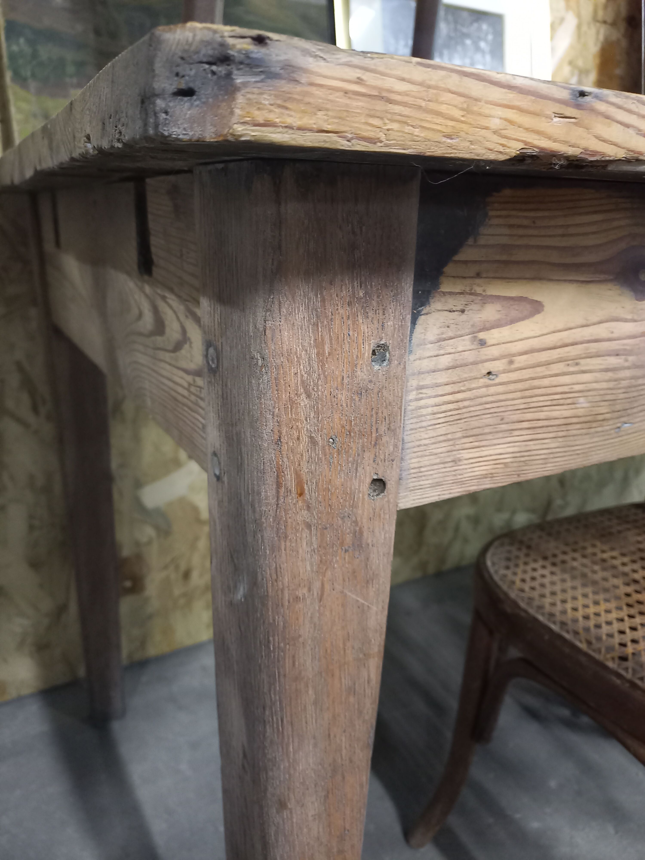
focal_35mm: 25
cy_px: 430
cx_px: 322
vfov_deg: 69.4
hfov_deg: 54.9
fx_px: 621
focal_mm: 4.65
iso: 640
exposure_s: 1/20
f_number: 1.8
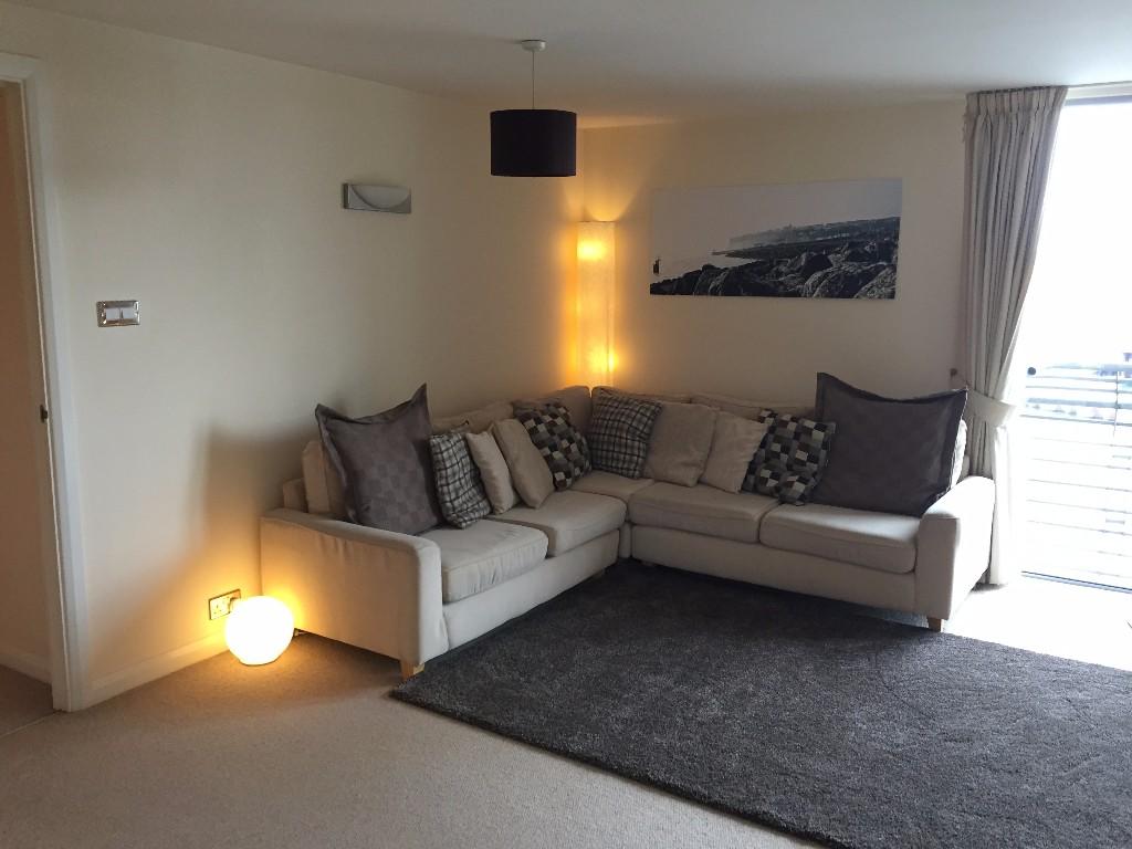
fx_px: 948
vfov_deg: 48.2
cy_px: 424
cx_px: 566
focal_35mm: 29
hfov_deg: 61.7
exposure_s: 1/30
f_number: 2.2
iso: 125
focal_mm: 4.15
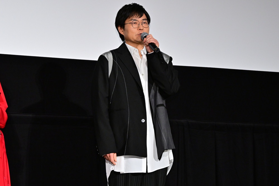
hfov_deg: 21.2
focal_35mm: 96
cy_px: 93
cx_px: 140
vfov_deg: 14.3
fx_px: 744
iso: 2500
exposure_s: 1/200
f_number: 6
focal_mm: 64
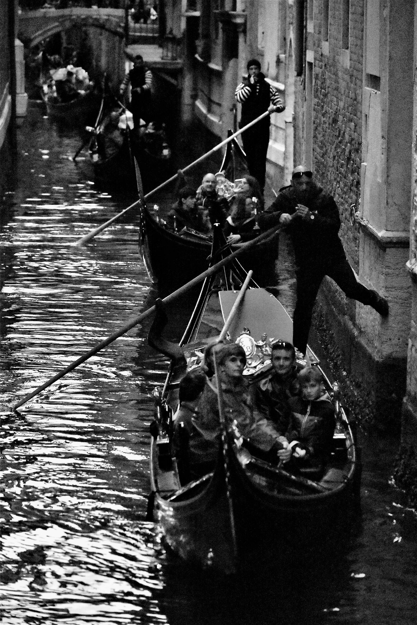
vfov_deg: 11.0
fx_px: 3258
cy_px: 312
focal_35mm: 188
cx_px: 208
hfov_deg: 7.3
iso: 25600
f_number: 4.8
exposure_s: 1/250
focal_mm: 125
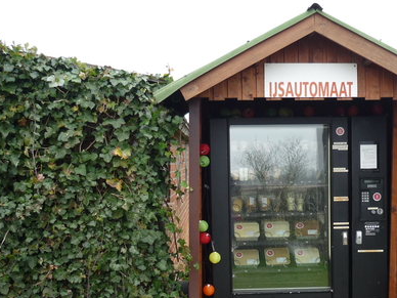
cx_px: 247
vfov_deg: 28.3
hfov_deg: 37.3
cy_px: 213
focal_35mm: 51
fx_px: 585
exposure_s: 1/80
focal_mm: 5.5
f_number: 2.8
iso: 100
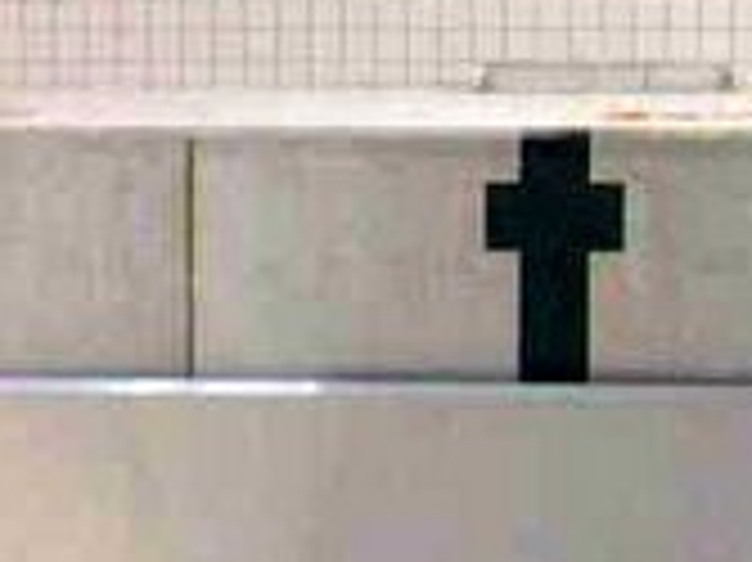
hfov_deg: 5.6
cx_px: -243
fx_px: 7707
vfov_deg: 4.2
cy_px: 450
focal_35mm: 355
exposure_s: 1/30
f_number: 4.6
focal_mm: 20.2
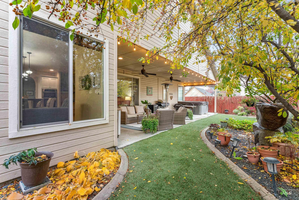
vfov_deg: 72.4
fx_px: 136
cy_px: 100
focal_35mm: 16
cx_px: 150
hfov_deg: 95.3
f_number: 13
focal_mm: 16.4
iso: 400
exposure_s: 1/4
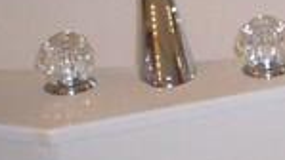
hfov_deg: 7.7
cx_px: 559
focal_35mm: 269
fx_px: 2034
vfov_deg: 4.5
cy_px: -27
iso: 140
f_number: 4.5
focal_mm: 6
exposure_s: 1/60
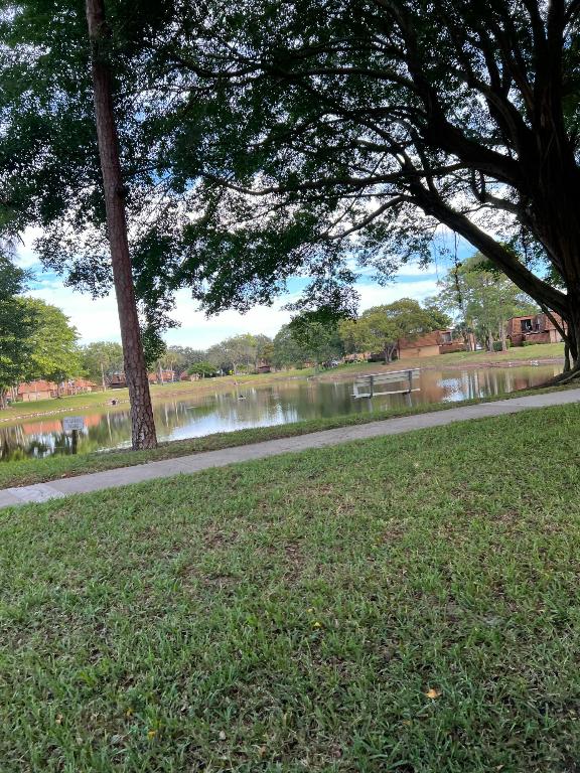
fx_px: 581
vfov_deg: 67.3
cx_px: 290
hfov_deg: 53.1
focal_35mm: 26
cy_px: 386
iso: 50
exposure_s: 1/471
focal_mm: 5.7
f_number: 1.5
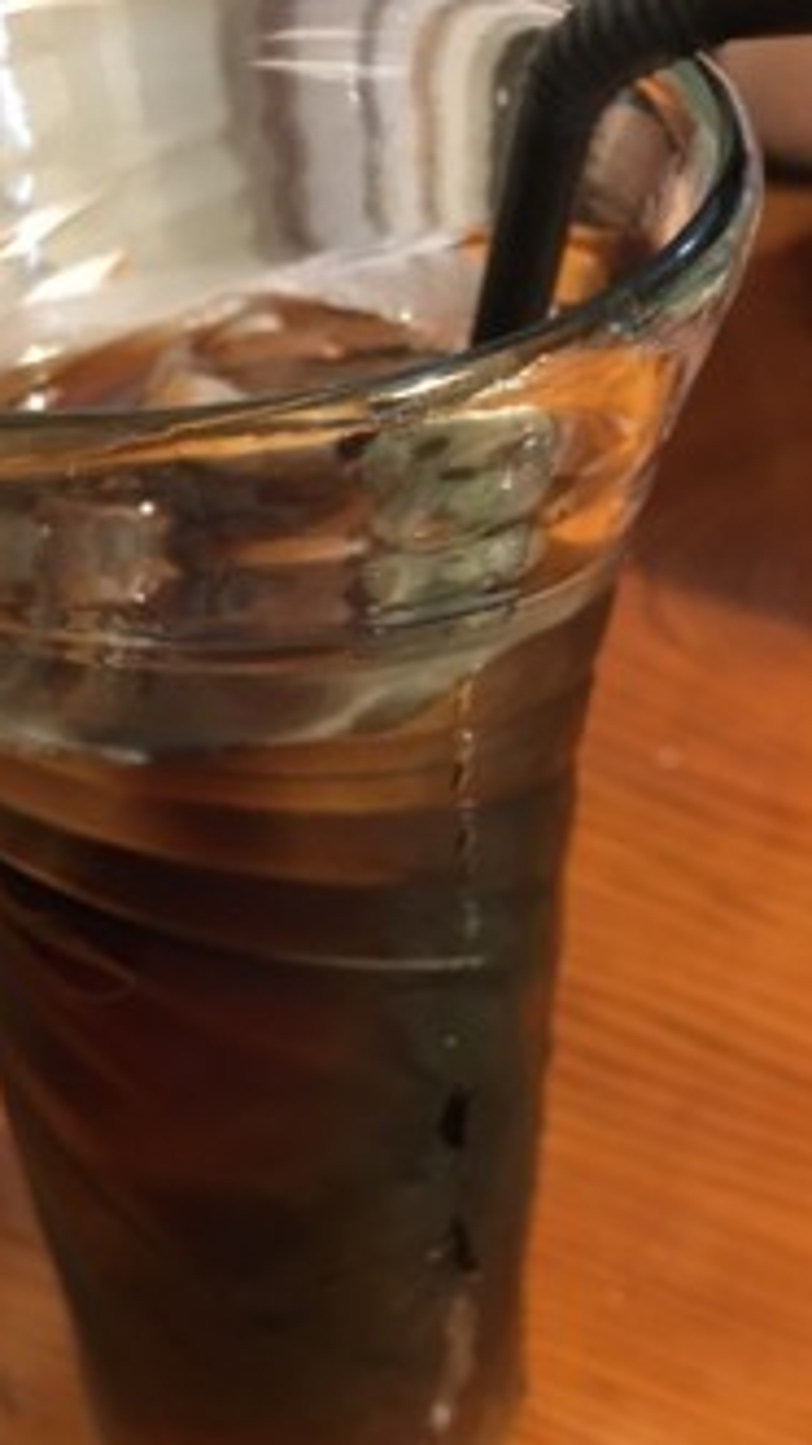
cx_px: 349
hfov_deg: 27.7
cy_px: 912
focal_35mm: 43
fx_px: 1647
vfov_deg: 46.9
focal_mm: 4.15
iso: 250
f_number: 2.2
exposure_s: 1/15
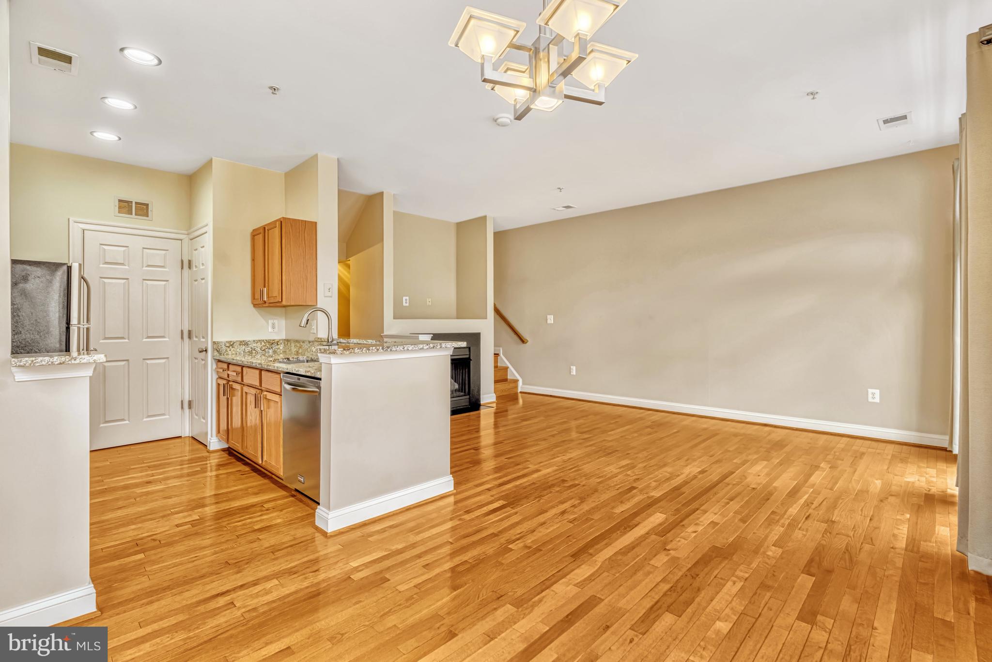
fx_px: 441
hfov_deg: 96.7
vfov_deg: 73.8
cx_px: 496
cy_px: 331
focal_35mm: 16
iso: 1250
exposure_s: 1/40
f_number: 7.1
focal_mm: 16
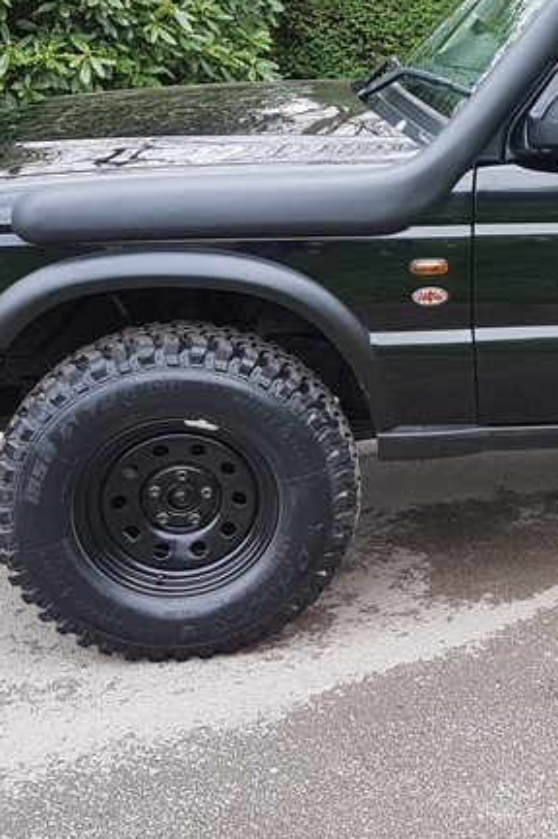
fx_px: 1490
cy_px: 289
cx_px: 711
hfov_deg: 19.6
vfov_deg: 31.2
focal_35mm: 64
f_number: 1.7
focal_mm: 4.2
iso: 40
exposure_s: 1/208
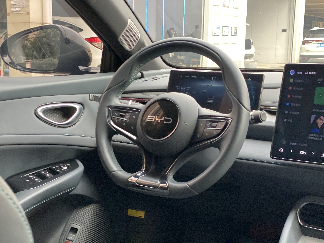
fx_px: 487
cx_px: 162
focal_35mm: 52
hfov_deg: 36.8
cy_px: 122
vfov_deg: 28.0
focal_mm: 6
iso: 100
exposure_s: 1/122
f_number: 2
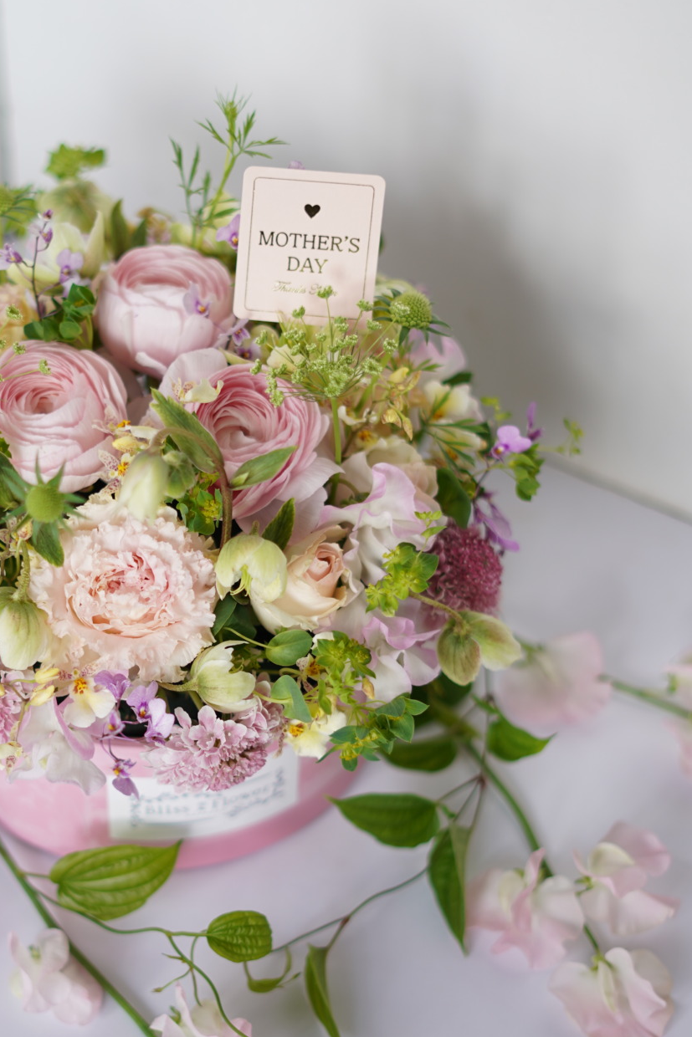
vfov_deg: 26.9
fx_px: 2162
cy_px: 640
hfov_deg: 18.1
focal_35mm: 75
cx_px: 195
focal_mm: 50
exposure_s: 1/125
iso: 125
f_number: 1.8
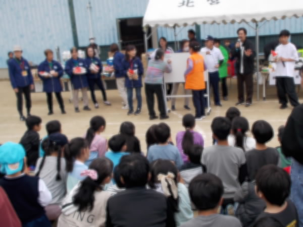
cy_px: 114
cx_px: 152
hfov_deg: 61.7
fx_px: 254
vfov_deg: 48.2
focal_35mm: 29
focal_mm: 4.1
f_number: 3.3
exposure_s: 1/200
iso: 80
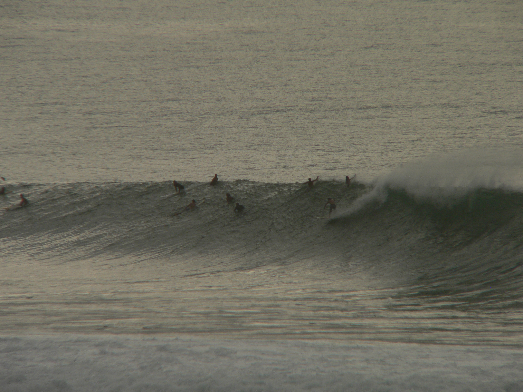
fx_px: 6527
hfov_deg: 4.6
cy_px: 196
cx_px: 262
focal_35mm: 432
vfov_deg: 3.4
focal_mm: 72
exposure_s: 1/800
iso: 80
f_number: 5.6
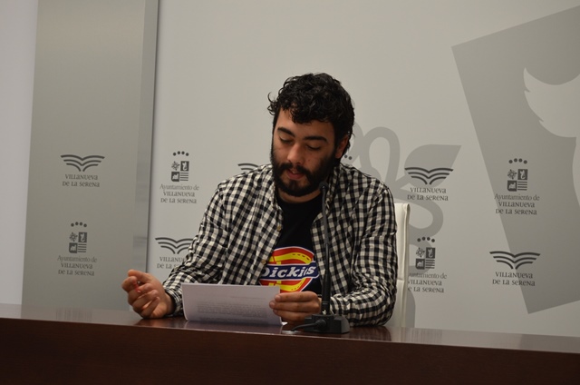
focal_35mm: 78
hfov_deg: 26.0
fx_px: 1254
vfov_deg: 17.4
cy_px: 192
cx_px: 290
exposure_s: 1/60
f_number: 5.6
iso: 800
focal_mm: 52
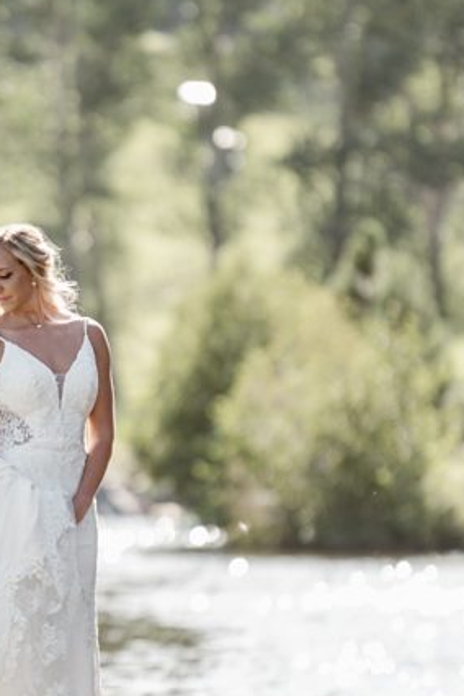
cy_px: 426
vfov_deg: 4.3
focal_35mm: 481
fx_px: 9299
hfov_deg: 2.9
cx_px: 39
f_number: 2.8
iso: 125
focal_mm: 200
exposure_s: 1/500
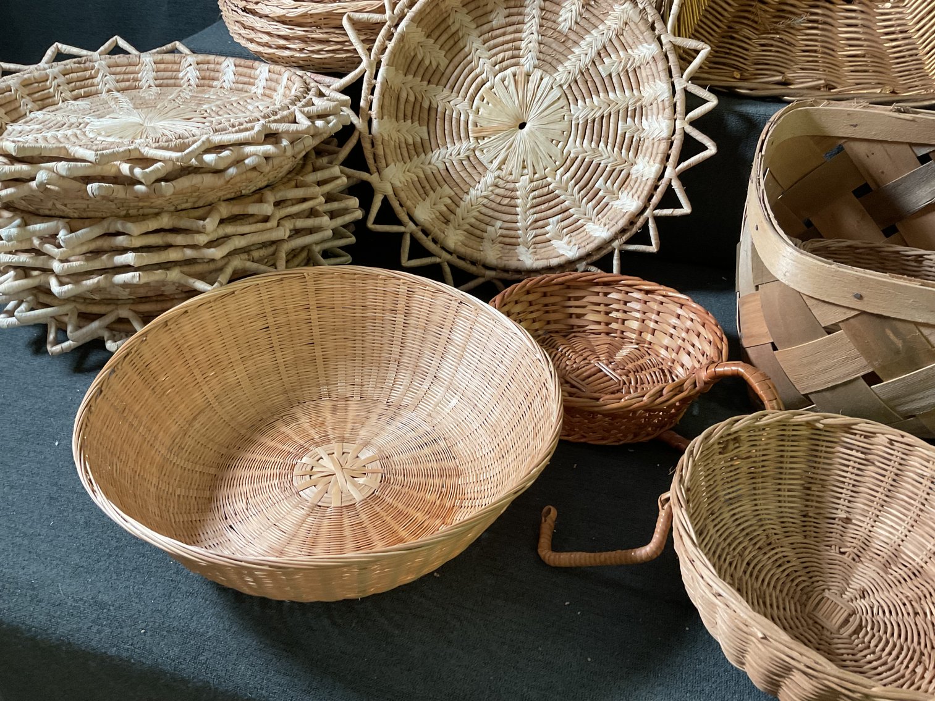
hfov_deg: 61.7
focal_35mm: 29
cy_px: 350
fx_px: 783
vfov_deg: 48.2
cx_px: 468
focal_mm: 3
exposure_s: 1/60
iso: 125
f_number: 1.8
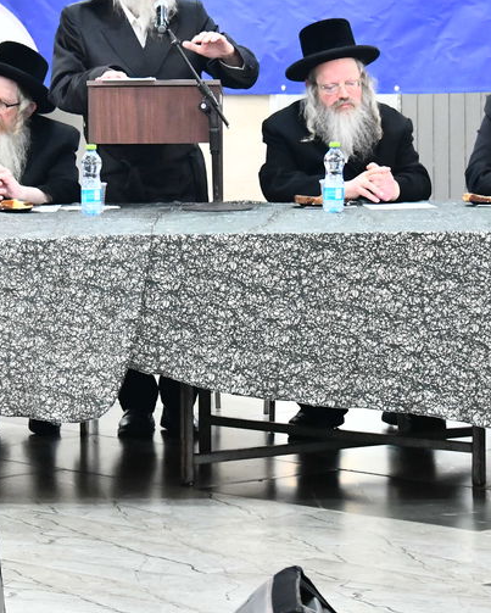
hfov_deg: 8.2
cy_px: 119
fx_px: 3412
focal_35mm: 188
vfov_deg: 10.2
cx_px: 145
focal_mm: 72
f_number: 5.6
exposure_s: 1/160
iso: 5000
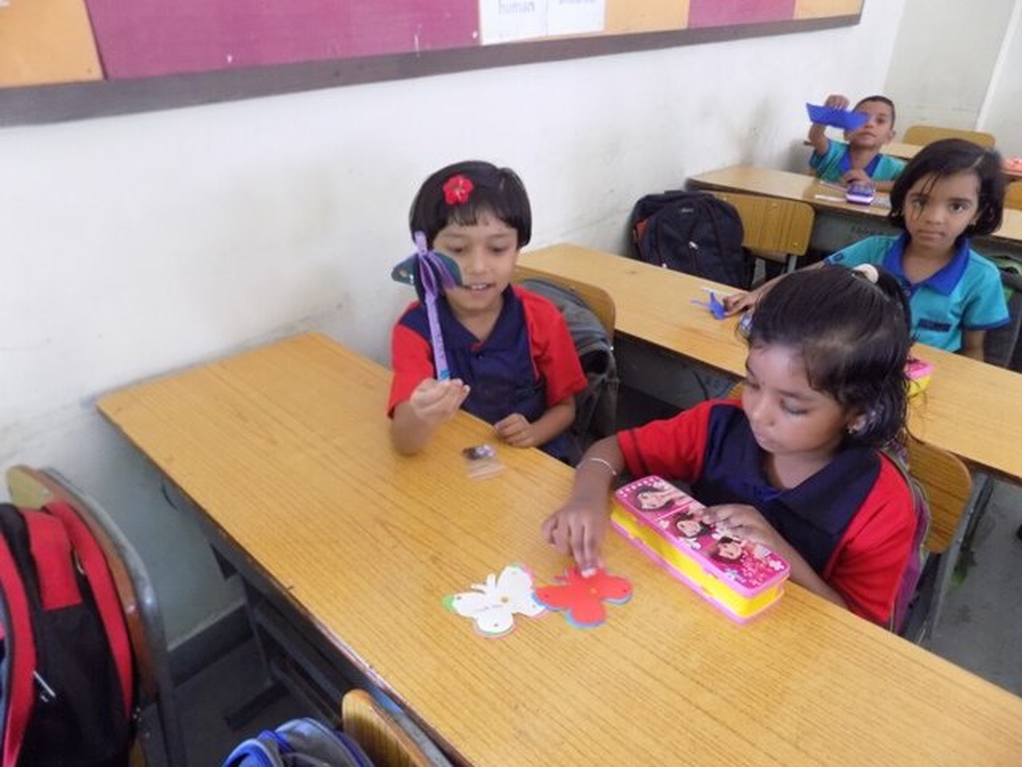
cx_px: 511
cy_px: 384
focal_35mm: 23
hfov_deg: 73.9
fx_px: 679
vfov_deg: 58.9
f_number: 3.1
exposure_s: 1/20
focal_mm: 4
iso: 400
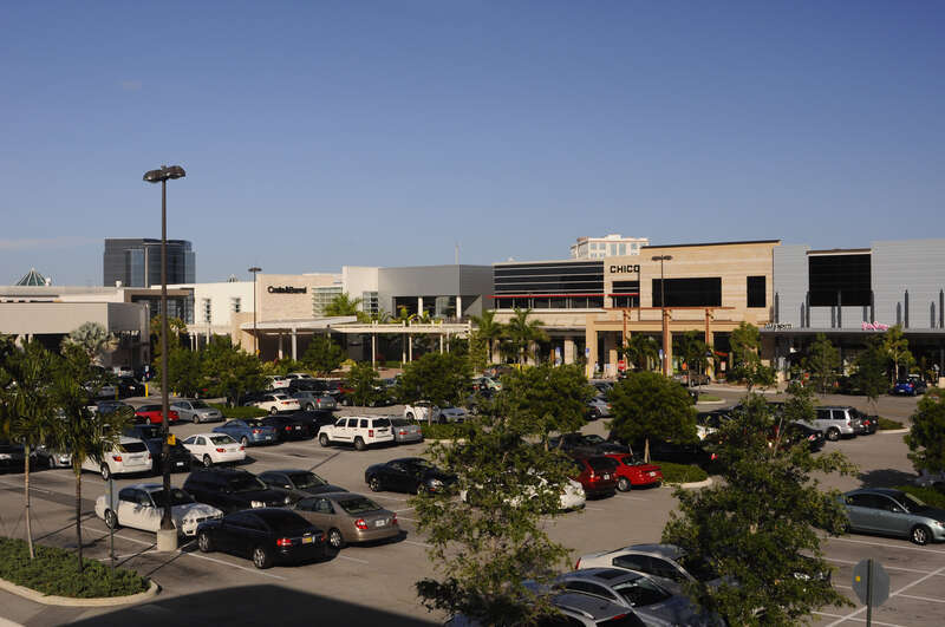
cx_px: 472
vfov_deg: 31.8
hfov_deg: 46.5
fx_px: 1101
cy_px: 314
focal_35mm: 42
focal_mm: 28
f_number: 9
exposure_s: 1/320
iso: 400
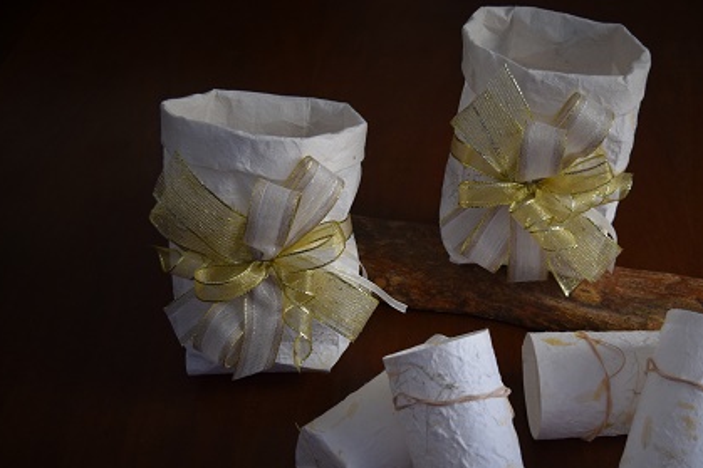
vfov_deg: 25.1
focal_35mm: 54
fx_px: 1048
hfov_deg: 36.9
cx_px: 426
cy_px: 278
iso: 800
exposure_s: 1/60
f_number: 4
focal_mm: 25
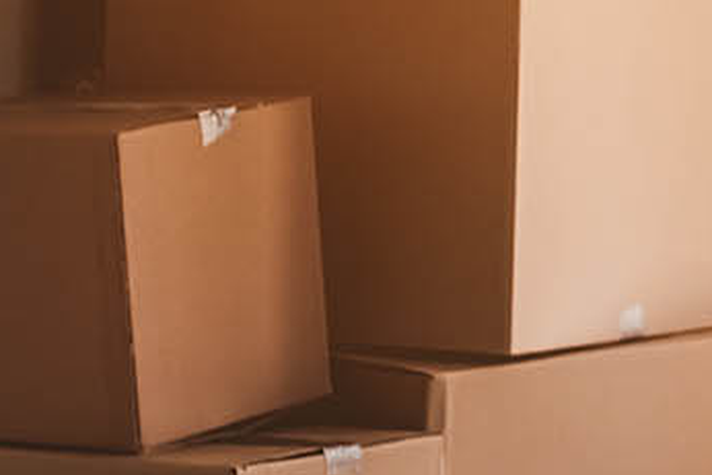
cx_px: 1126
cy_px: -179
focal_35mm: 192
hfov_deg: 10.3
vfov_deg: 7.1
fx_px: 3799
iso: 800
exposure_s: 1/640
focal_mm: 35
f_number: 2.5
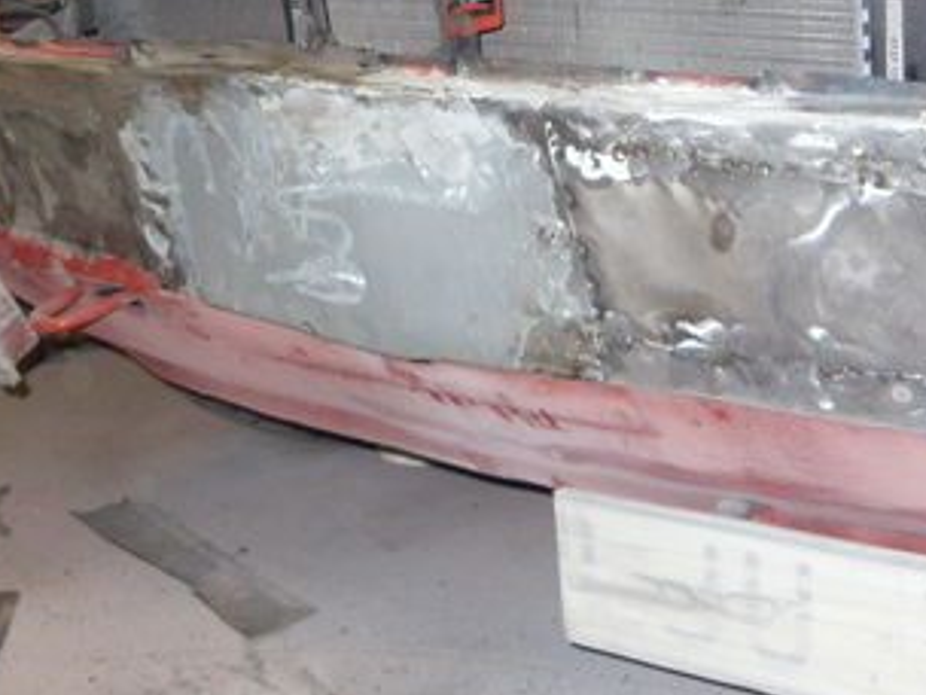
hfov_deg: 24.4
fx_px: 2140
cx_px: 405
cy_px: 283
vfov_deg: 18.4
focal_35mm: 80
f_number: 2.8
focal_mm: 6.3
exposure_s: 1/30
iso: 100
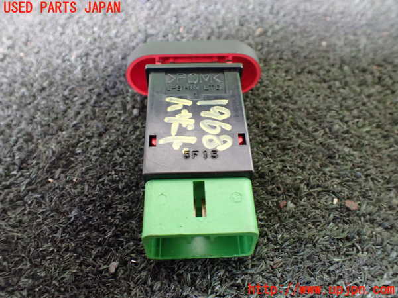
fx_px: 345
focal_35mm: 30
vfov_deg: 46.8
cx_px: 199
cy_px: 149
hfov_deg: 60.0
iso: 800
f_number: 2.3
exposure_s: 1/30
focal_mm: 5.4
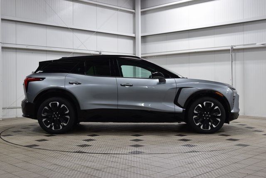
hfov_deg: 41.1
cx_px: 133
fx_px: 355
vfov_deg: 28.1
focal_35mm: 48
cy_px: 89
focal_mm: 32
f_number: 6.3
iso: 400
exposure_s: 1/20
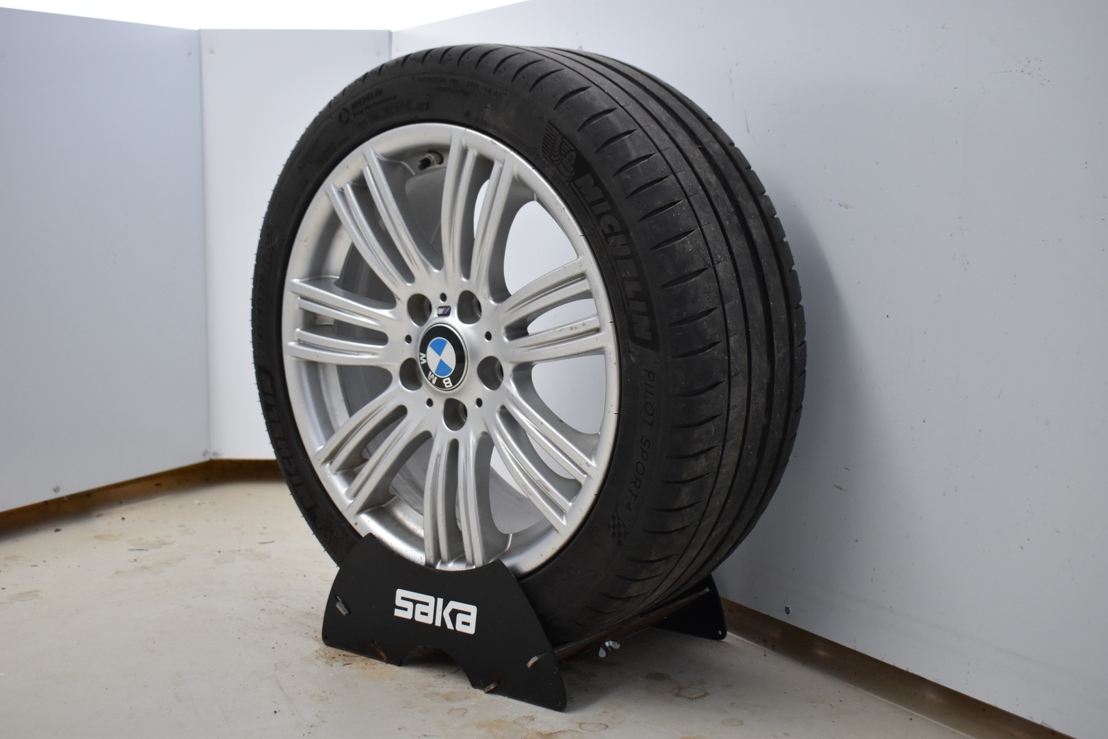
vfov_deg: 28.9
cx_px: 554
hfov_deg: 42.3
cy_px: 370
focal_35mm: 46
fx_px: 1431
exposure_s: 1/60
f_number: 4.2
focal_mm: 31
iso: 800
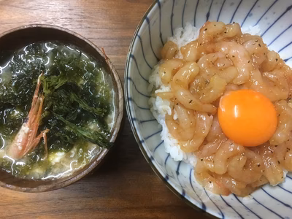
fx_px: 245
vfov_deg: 48.2
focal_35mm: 29
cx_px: 146
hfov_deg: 61.7
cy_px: 110
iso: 200
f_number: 2.2
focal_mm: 4.15
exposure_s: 1/24
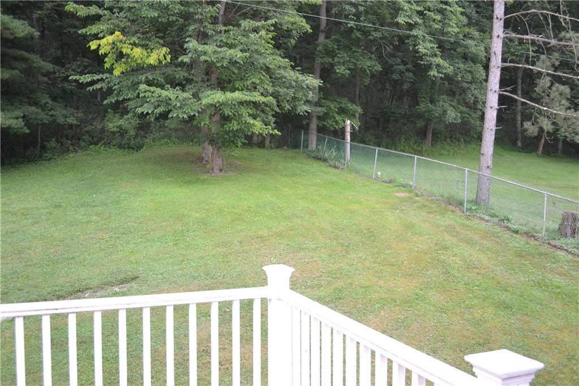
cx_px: 290
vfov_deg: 39.9
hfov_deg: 57.2
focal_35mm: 33
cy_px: 193
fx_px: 531
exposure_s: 1/80
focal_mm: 22
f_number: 4.5
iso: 400
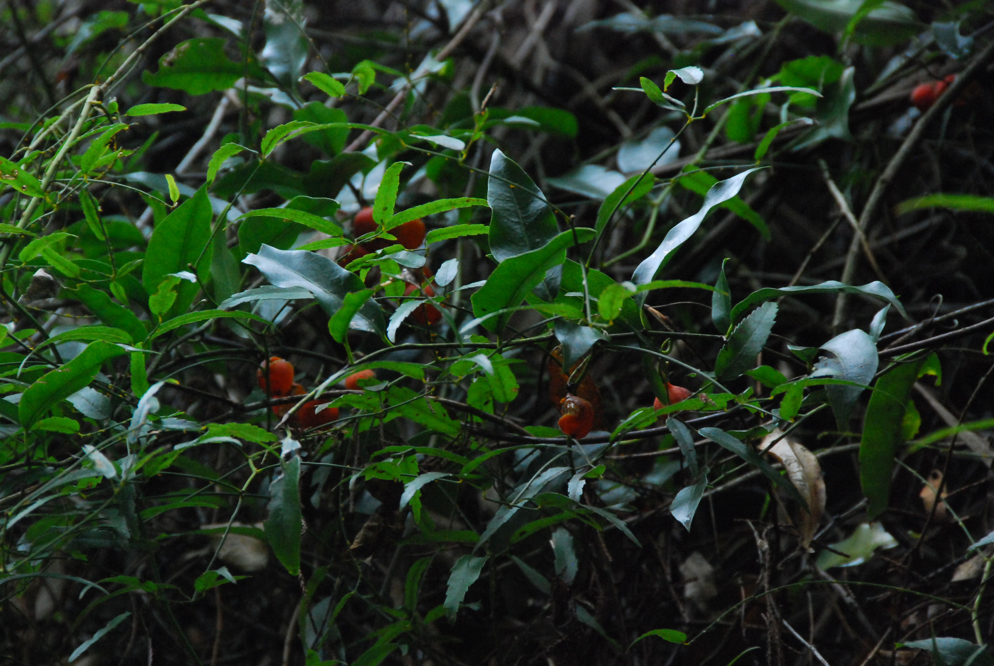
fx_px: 8293
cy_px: 333
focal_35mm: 300
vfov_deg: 4.6
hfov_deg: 6.9
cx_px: 497
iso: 1600
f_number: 8
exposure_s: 1/100
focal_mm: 200
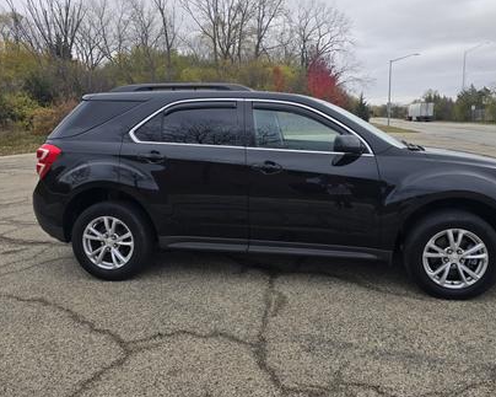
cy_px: 181
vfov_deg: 51.4
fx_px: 411
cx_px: 284
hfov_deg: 61.9
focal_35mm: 28
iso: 50
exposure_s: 1/180
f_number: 1.7
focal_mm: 6.3
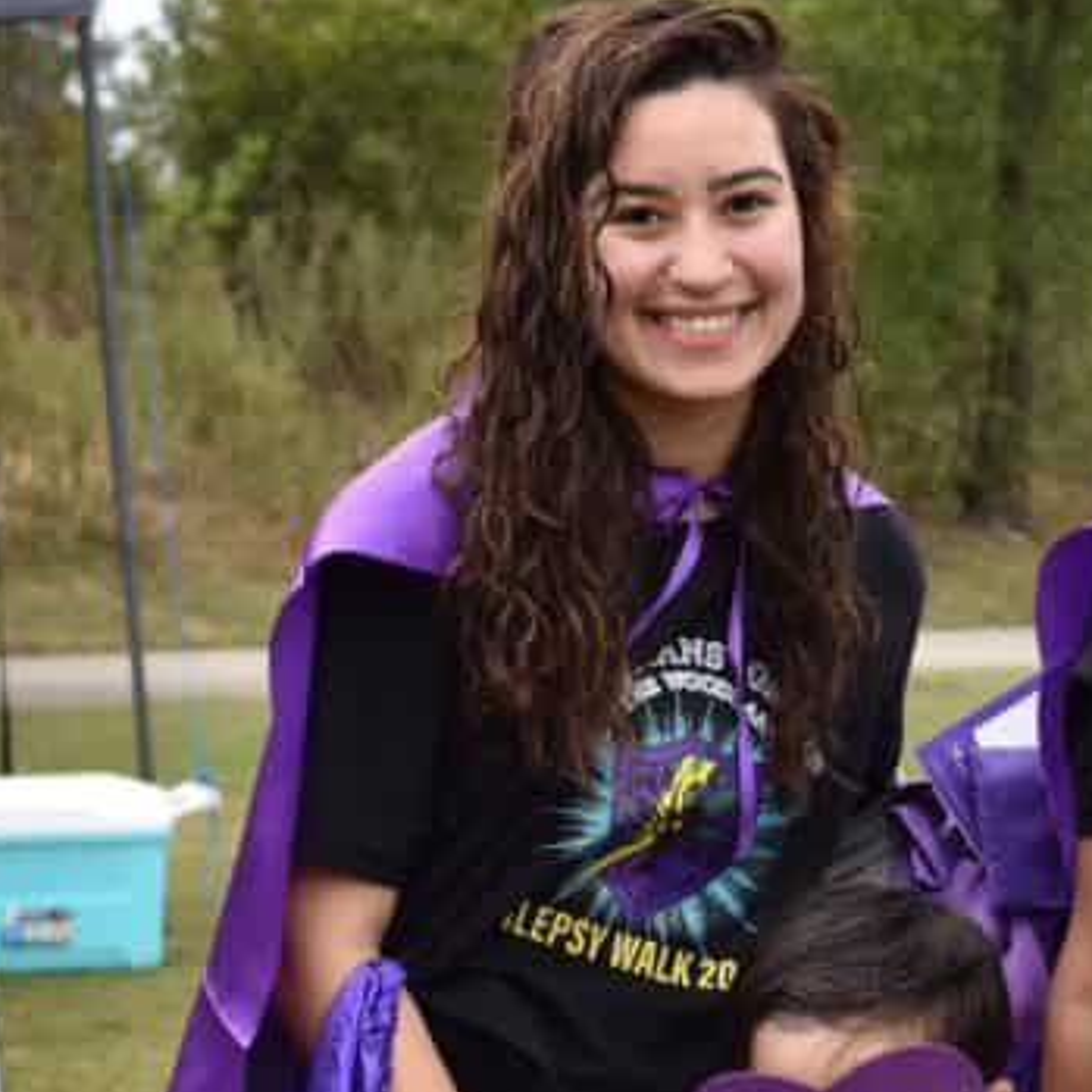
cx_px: 1333
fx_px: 6674
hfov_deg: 9.2
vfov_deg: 9.3
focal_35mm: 187
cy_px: 734
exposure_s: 1/400
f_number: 5.6
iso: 320
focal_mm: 50
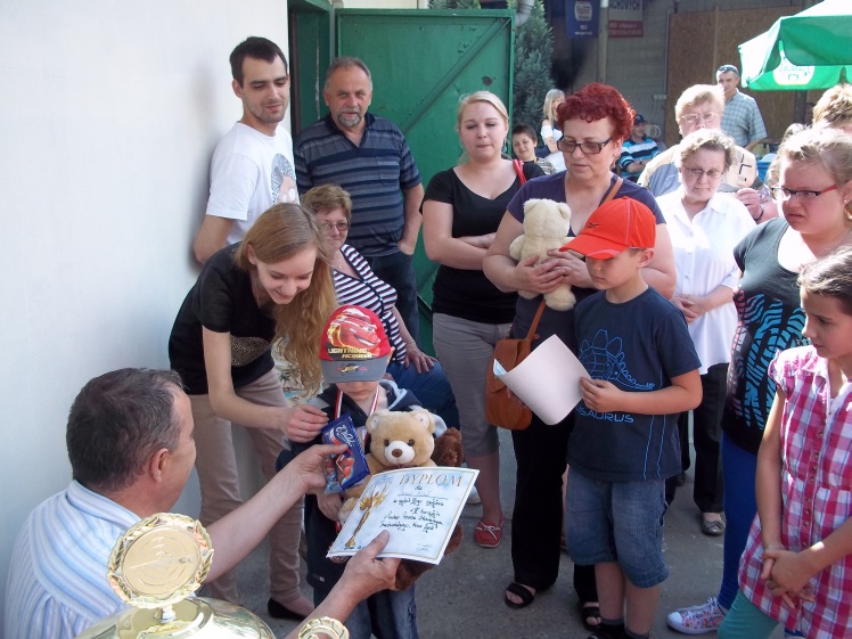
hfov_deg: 51.4
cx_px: 426
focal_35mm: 36
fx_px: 886
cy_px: 320
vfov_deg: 39.7
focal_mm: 6.5
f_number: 3.1
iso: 80
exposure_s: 1/200
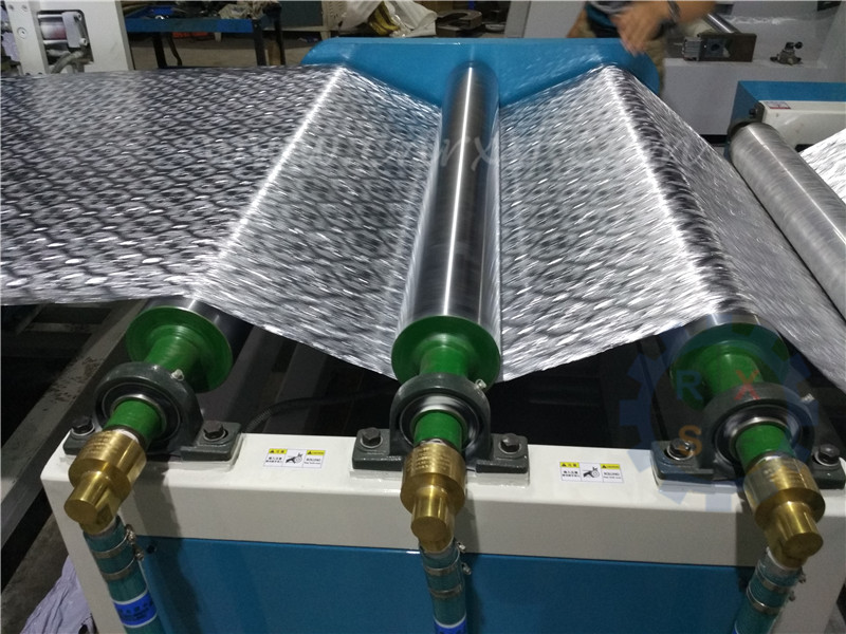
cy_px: 317
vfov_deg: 46.8
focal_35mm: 30
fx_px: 733
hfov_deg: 60.0
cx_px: 423
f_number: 2
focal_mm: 4.12
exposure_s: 1/25
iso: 546
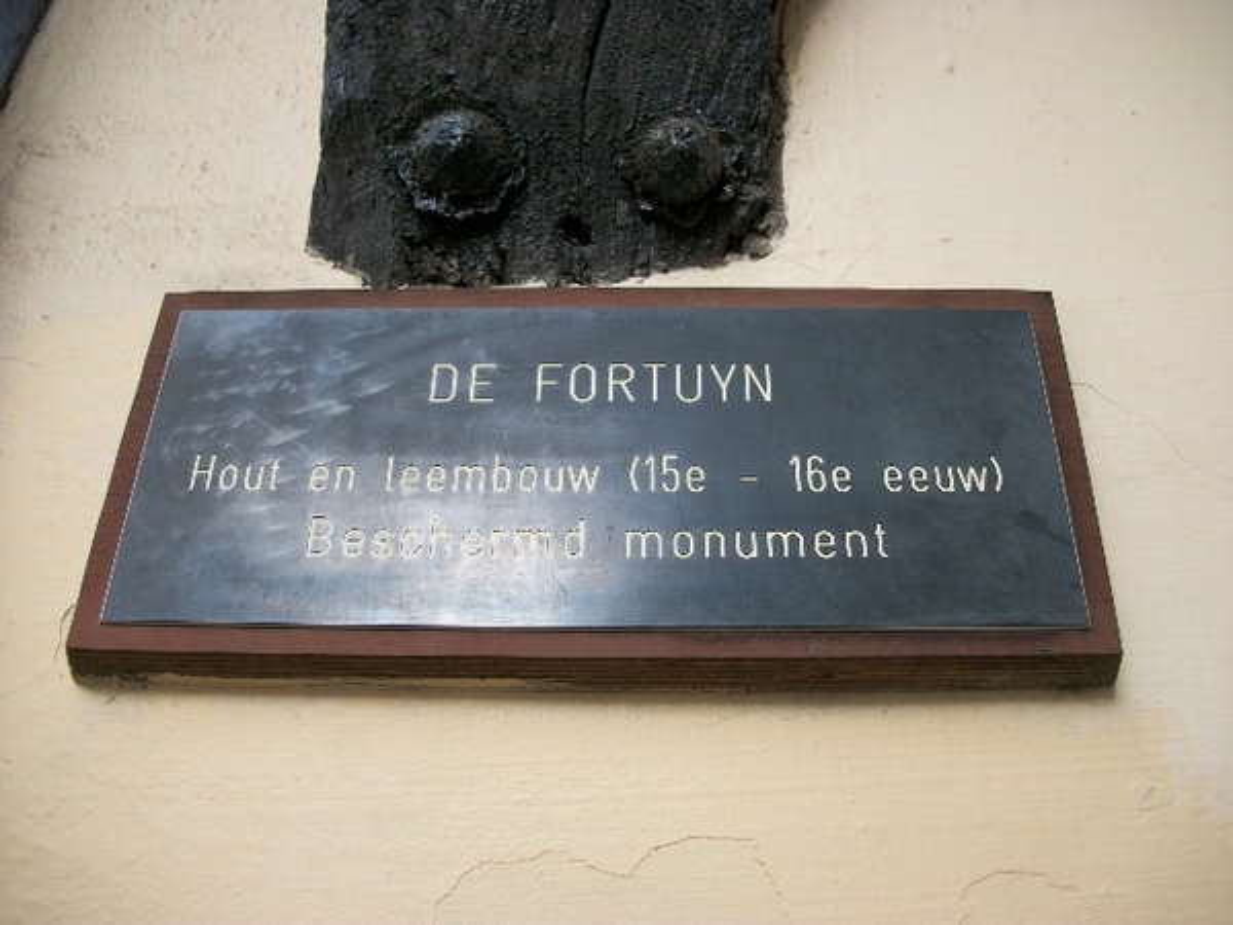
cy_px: 462
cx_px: 616
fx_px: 1140
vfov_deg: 44.2
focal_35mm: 32
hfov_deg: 56.8
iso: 80
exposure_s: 1/60
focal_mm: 5.7
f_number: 2.9
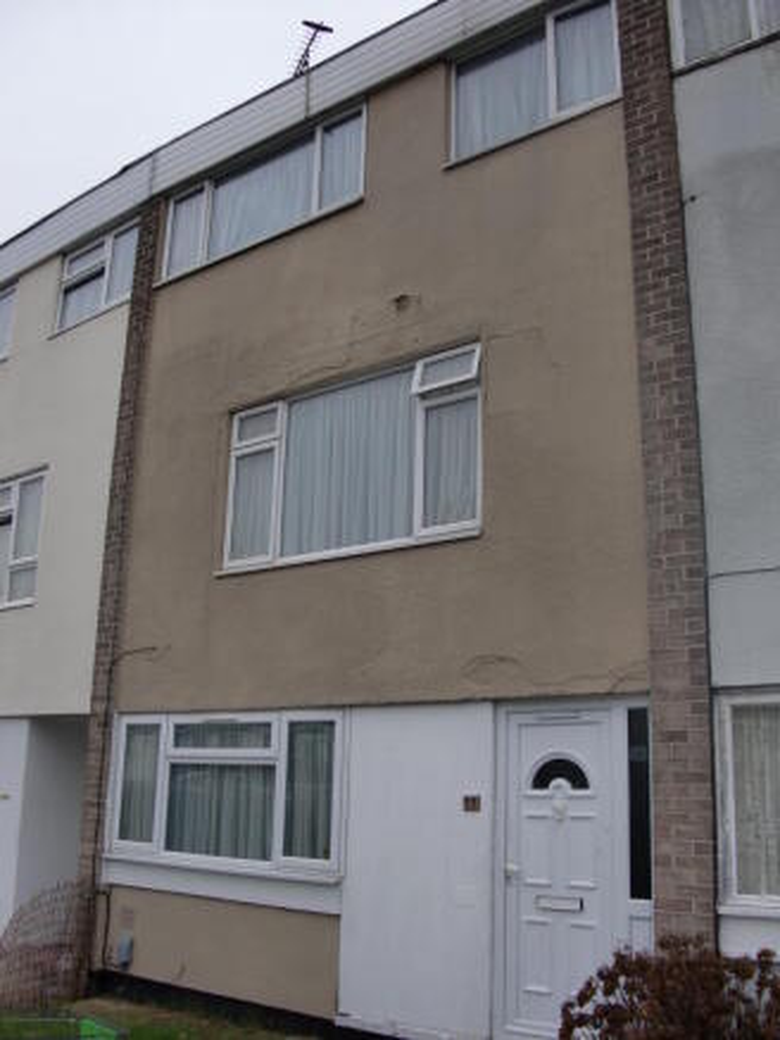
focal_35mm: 36
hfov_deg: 39.7
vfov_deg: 51.3
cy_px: 520
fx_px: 1081
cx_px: 390
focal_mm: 6.3
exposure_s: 1/200
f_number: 2.8
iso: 64
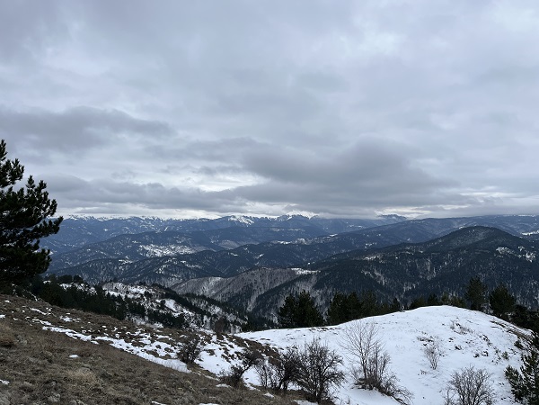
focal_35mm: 26
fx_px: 405
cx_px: 270
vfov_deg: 53.1
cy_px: 202
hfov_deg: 67.3
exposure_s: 1/2571
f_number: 1.6
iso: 50
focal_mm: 5.1
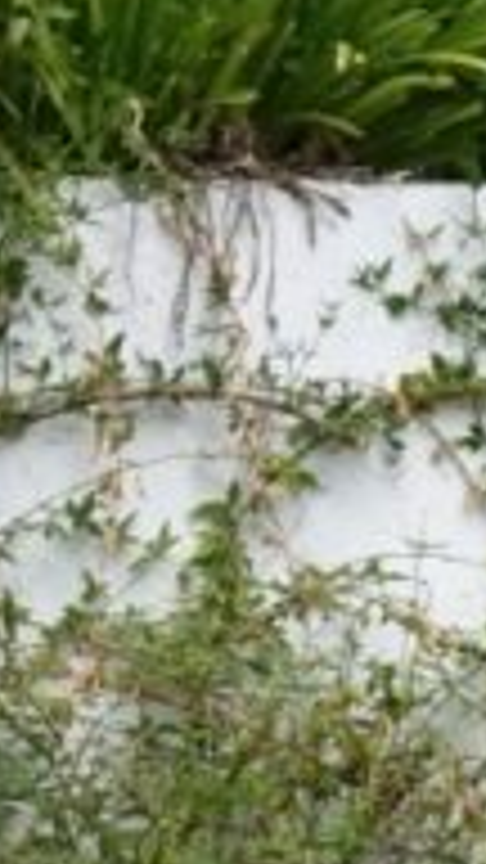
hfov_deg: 3.4
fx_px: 8087
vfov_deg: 5.9
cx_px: -1076
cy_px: 1948
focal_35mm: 353
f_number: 4
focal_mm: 14.84
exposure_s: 1/320
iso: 125
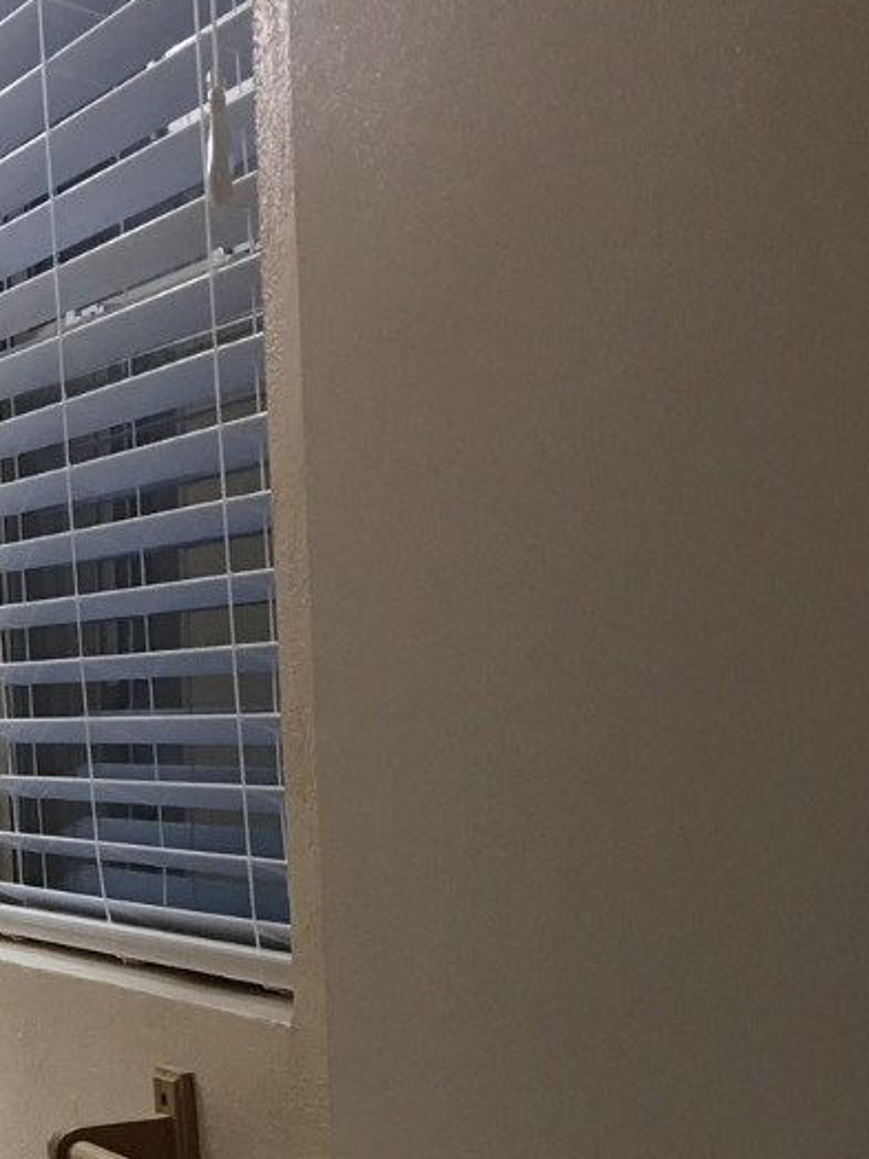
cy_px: 1230
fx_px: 2845
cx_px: -35
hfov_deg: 16.9
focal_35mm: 85
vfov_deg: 21.9
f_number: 2.2
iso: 40
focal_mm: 4.15
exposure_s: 1/30
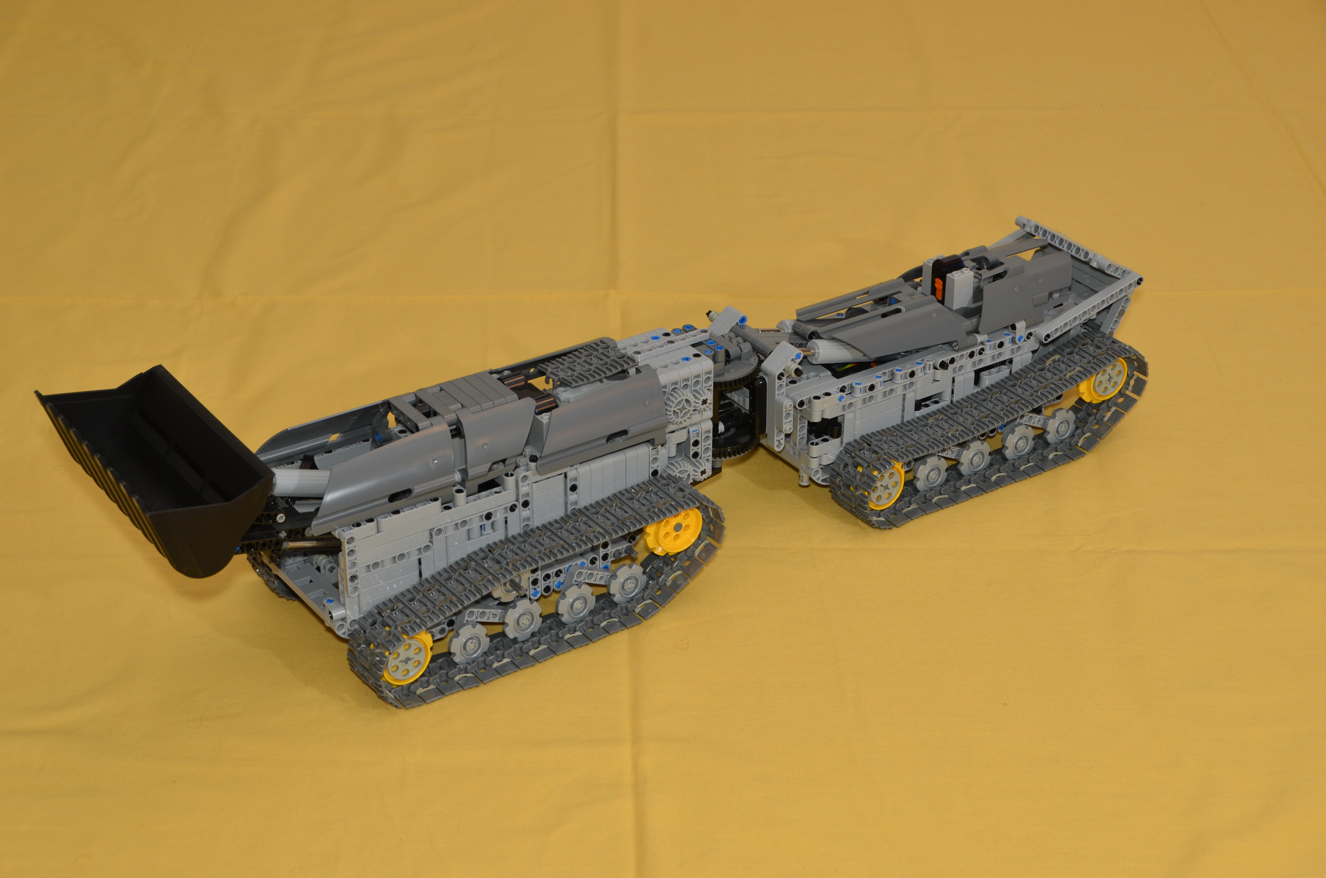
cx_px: 663
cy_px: 439
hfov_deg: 30.6
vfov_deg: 20.5
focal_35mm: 66
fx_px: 2426
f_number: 8
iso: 100
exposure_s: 1/60
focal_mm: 44
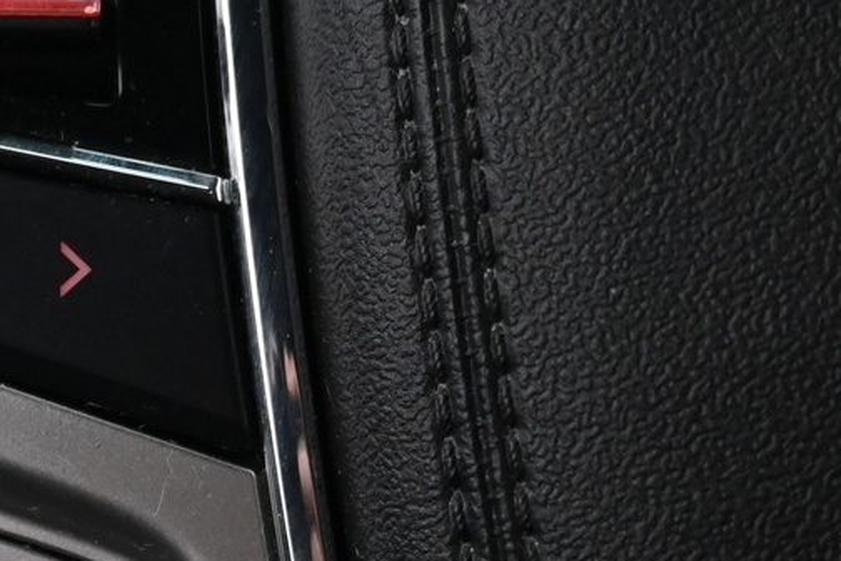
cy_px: 524
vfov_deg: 11.3
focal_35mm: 121
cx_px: -37
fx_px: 2817
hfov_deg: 16.6
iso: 2500
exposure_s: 1/40
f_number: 4.2
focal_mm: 25
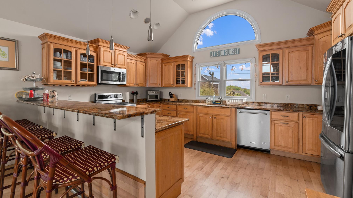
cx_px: 174
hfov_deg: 99.4
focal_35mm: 16
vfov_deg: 66.7
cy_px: 84
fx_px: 150
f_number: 7.1
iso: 320
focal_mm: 15
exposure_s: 1/8
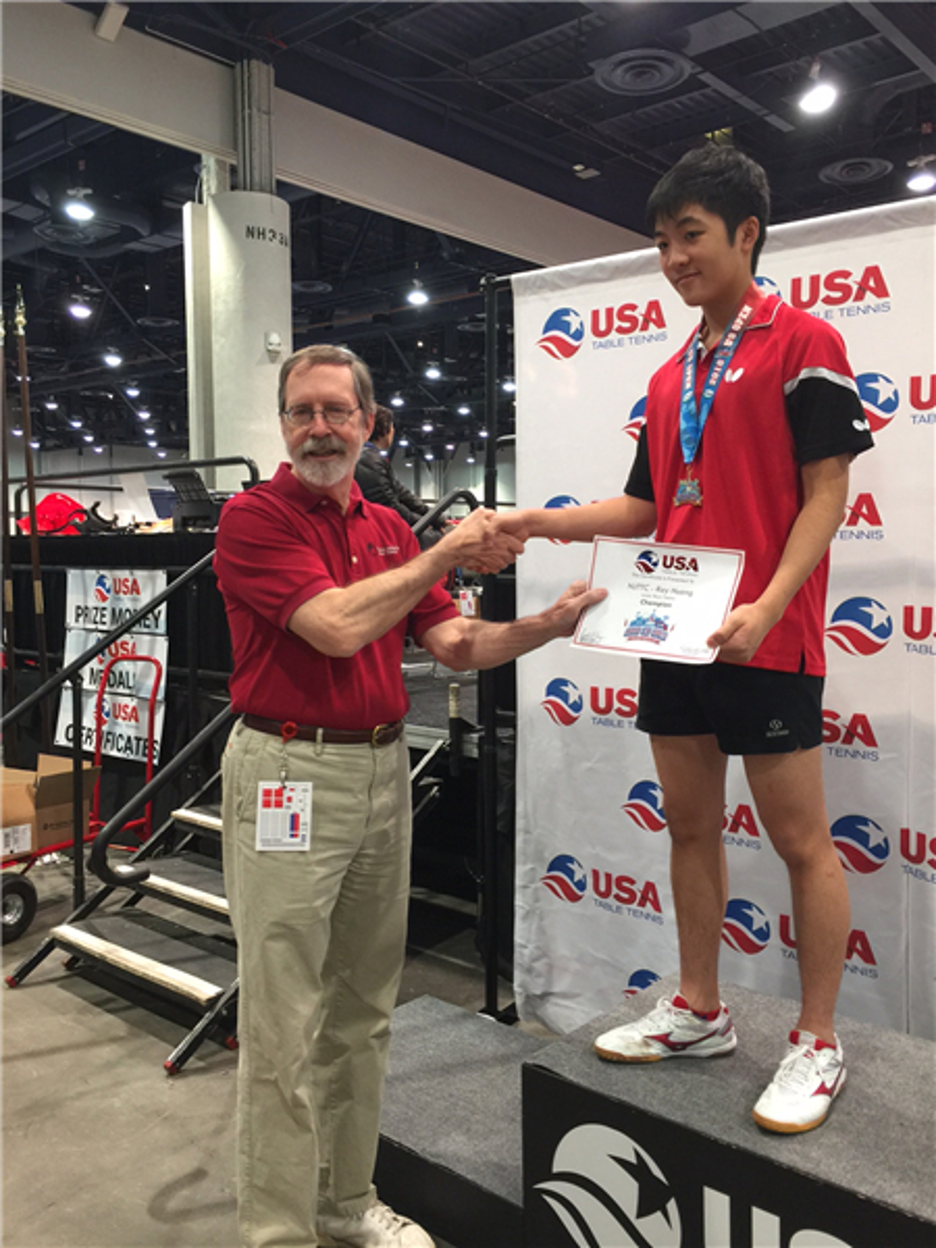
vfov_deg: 61.7
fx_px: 1046
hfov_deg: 48.2
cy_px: 624
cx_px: 468
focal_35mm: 29
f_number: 2.2
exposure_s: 1/15
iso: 50
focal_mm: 4.15
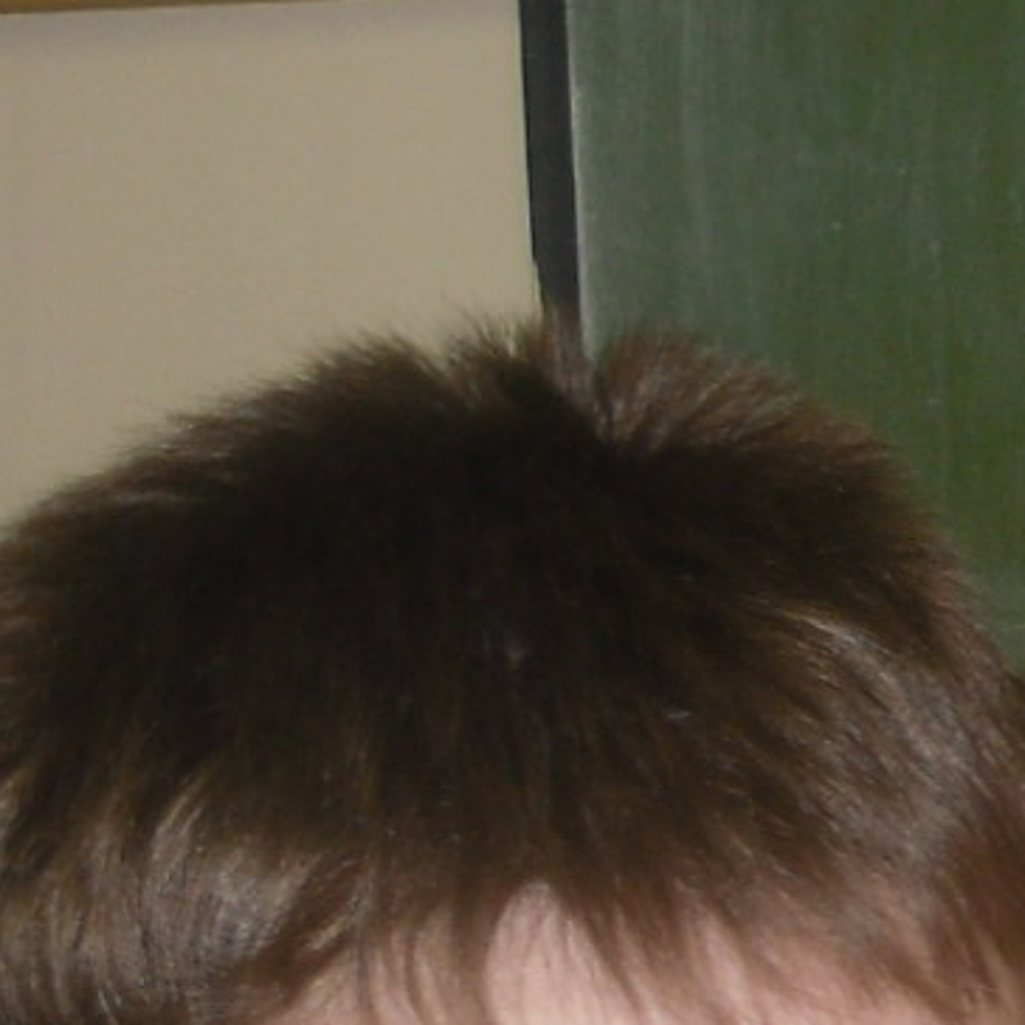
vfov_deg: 10.2
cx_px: 2869
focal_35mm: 169
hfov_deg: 8.8
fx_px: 5662
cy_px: 1214
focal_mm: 6
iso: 80
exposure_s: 1/45
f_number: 2.8
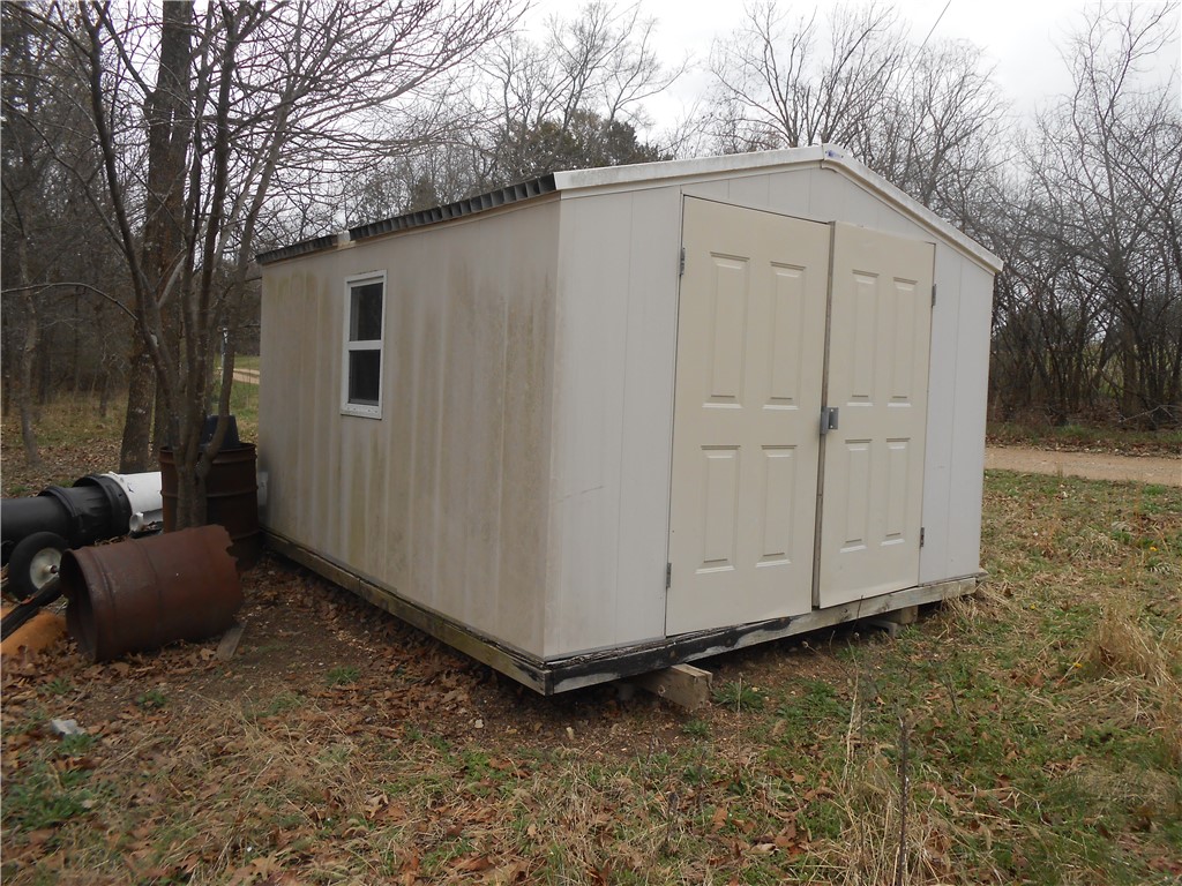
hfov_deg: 67.3
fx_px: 888
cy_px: 443
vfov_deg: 53.1
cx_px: 591
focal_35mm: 26
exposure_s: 1/250
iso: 80
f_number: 3.5
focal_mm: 4.6
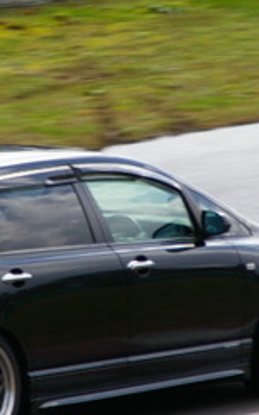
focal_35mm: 1152
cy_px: 152
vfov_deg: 1.8
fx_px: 13018
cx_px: 152
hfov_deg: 1.1
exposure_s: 1/250
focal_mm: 180
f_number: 8
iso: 200
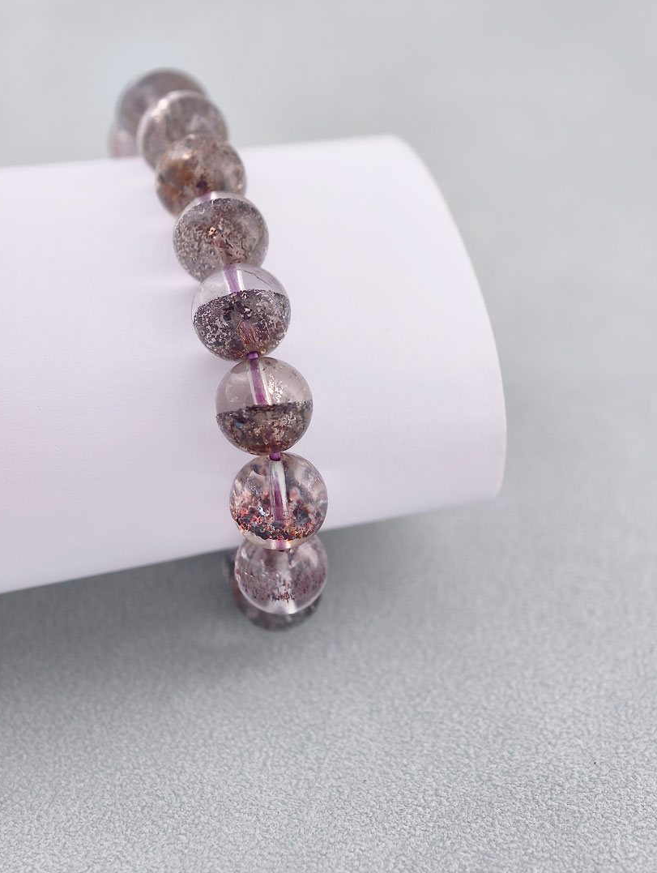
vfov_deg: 21.5
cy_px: 407
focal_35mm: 91
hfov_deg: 16.3
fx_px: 2297
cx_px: 342
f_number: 2.67
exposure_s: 1/160
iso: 125
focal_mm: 22.48
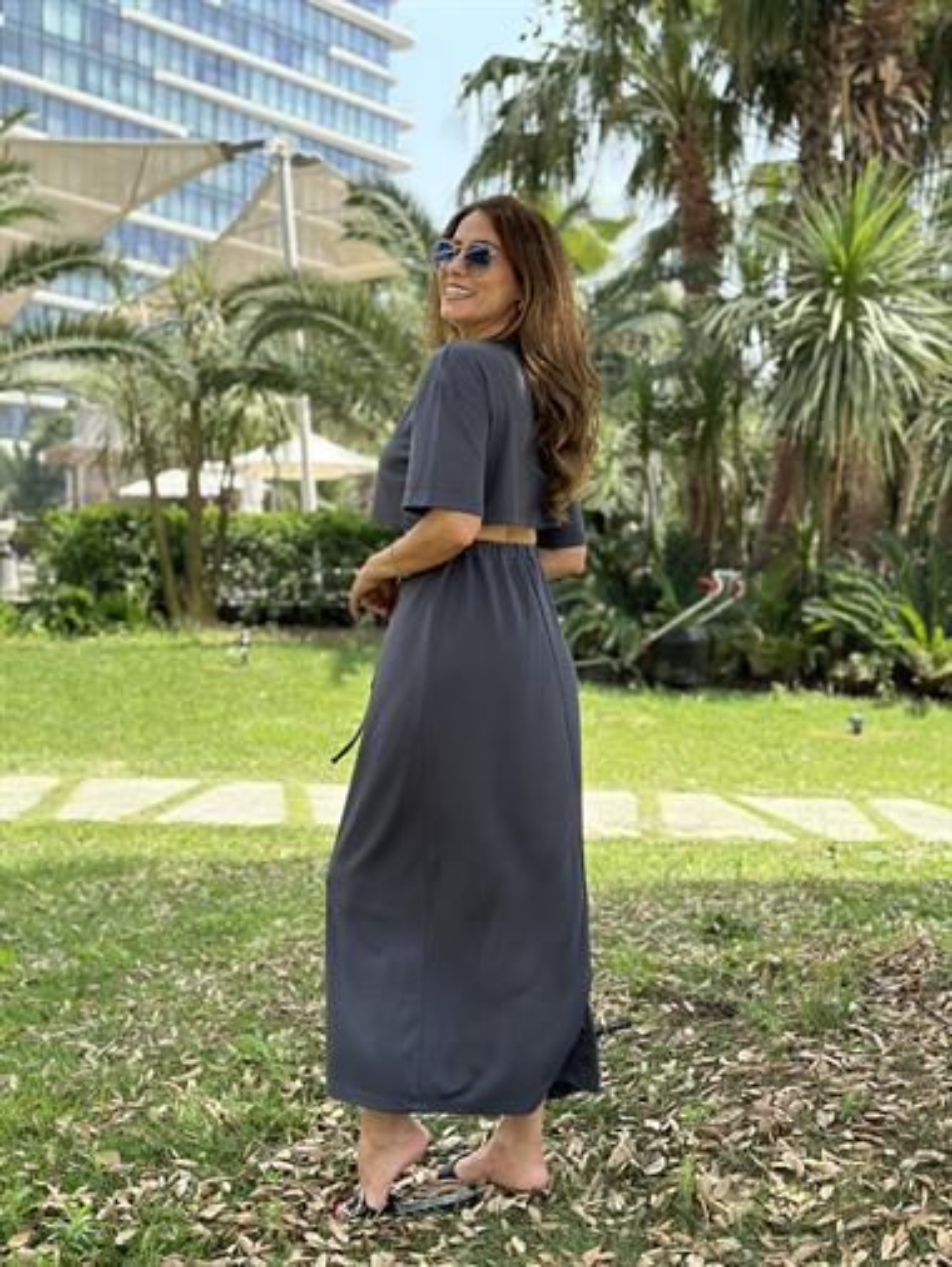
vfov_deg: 39.6
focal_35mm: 48
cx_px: 476
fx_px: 1759
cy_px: 634
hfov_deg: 30.3
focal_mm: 6.86
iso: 80
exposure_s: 1/1242
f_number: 1.78
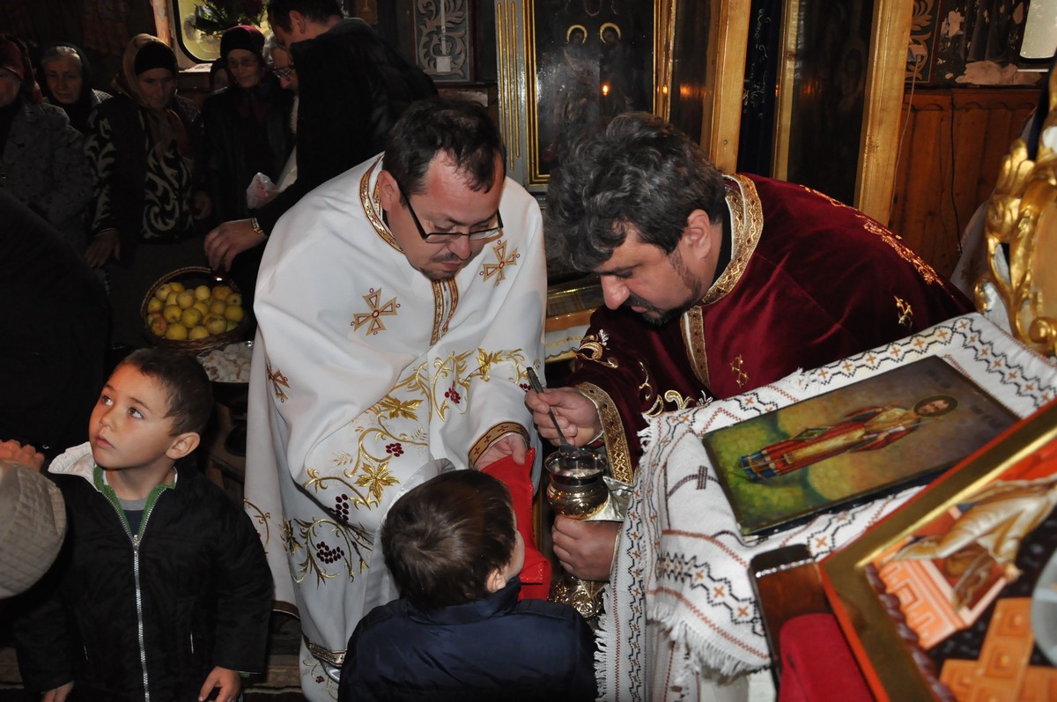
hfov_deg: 67.4
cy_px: 351
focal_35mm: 27
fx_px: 792
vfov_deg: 47.8
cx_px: 528
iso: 1600
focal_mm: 18
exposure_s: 1/80
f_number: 4
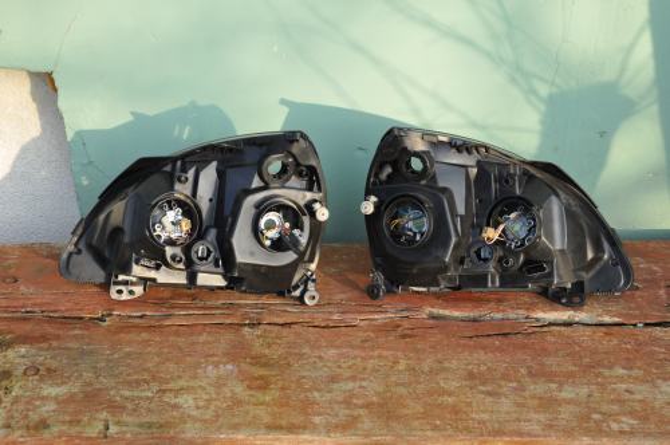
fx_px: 836
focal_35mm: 45
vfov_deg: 29.8
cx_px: 335
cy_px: 222
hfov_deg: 43.7
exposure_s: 1/125
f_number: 5.6
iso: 280
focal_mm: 30
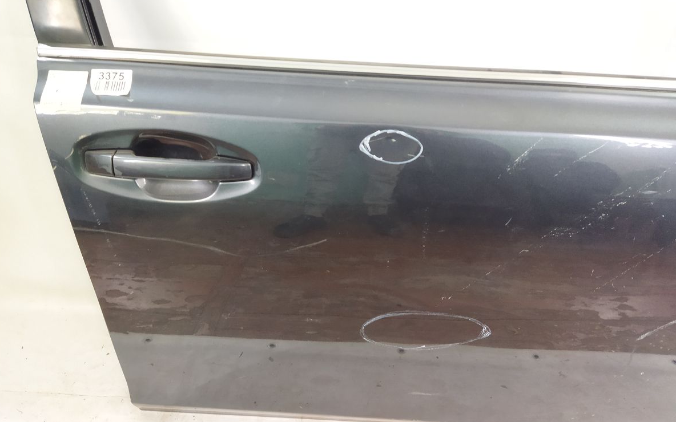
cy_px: 204
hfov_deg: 64.6
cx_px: 335
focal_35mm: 29
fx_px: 534
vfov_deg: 43.1
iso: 347
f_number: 1.79
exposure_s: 1/25
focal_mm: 4.71
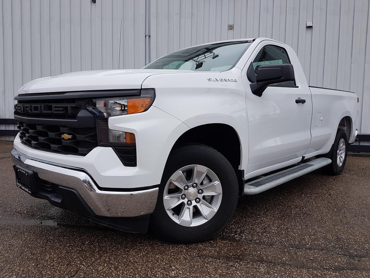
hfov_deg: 67.3
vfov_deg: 53.1
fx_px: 278
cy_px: 139
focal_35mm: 26
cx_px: 185
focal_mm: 4.2
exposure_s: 1/984
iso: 40
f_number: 1.7
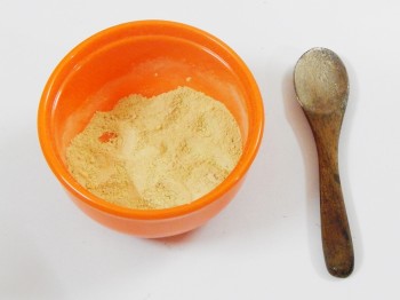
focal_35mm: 94
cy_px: 150
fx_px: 1085
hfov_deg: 20.9
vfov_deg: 15.7
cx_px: 200
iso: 800
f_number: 4.4
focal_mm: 16.6
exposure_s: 1/13
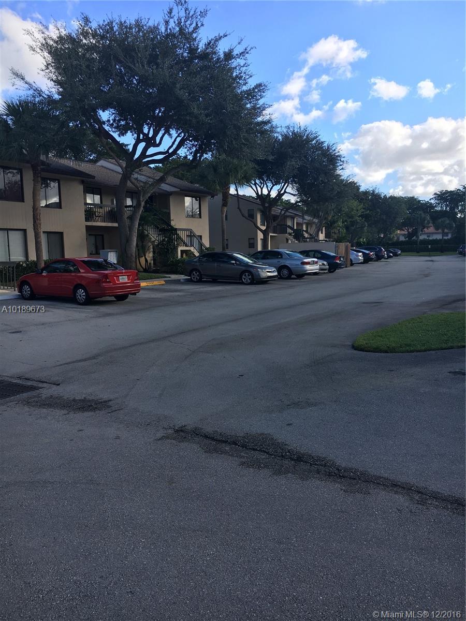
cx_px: 233
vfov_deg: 61.7
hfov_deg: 48.2
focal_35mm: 29
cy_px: 310
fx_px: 521
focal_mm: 4.15
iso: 25
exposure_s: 1/845
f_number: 2.2
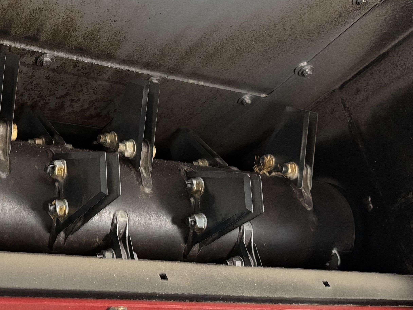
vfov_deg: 24.0
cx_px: 45
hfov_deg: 30.4
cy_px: 172
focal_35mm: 61
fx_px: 728
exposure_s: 1/28
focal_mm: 5.96
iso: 1000
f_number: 1.6
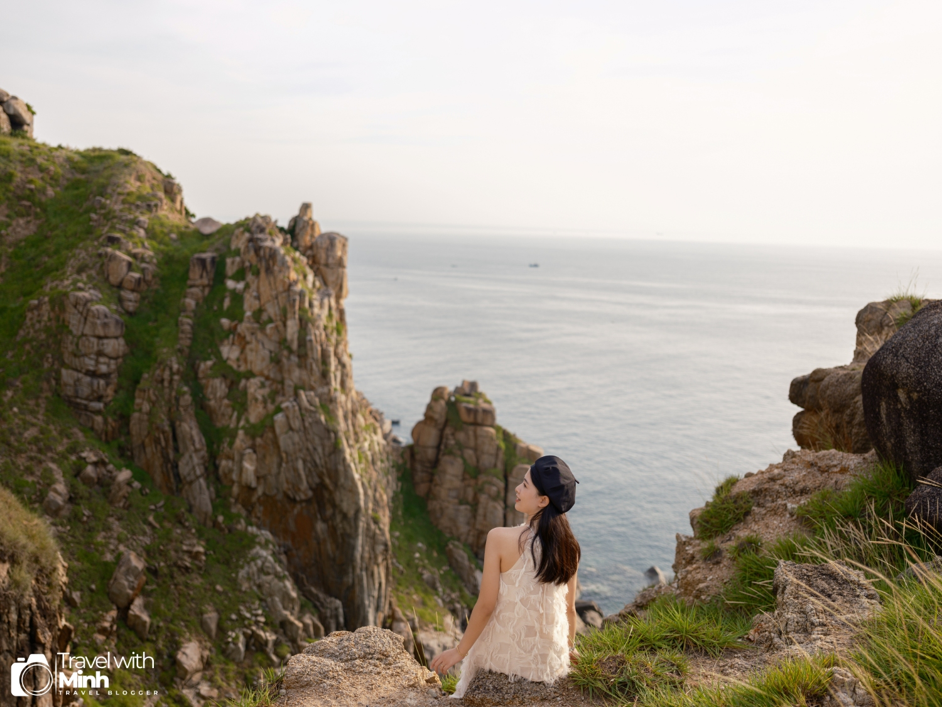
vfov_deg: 39.7
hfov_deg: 51.4
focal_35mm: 36
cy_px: 354
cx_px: 471
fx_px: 980
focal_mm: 45
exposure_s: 1/950
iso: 200
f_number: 2.8
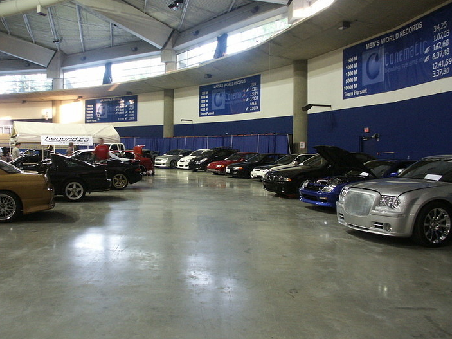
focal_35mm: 33
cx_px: 197
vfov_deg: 42.9
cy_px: 159
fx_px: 431
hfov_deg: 55.2
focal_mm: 7.59
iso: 200
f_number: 2.8
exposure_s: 1/10
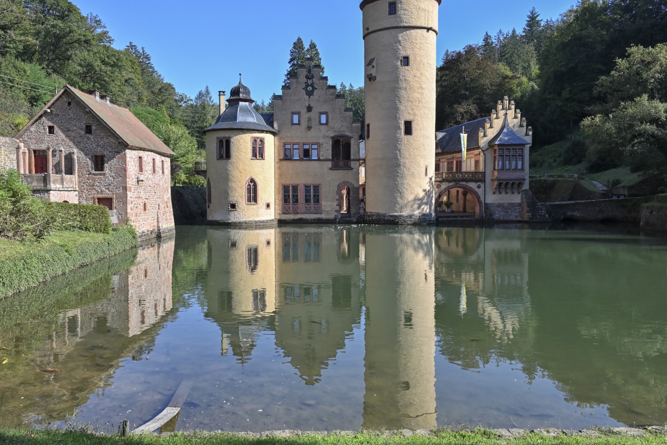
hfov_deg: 63.4
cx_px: 286
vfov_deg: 44.9
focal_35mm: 29
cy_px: 206
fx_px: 537
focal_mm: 24
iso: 200
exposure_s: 1/320
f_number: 9
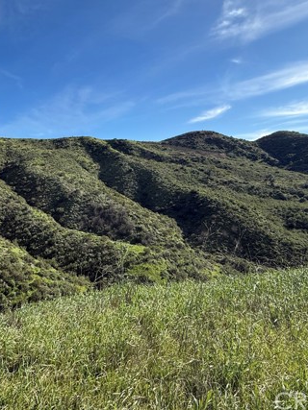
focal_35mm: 21
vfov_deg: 78.8
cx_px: 84
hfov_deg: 60.5
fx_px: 249
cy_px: 184
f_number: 2.2
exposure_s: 1/1068
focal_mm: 2.22
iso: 64
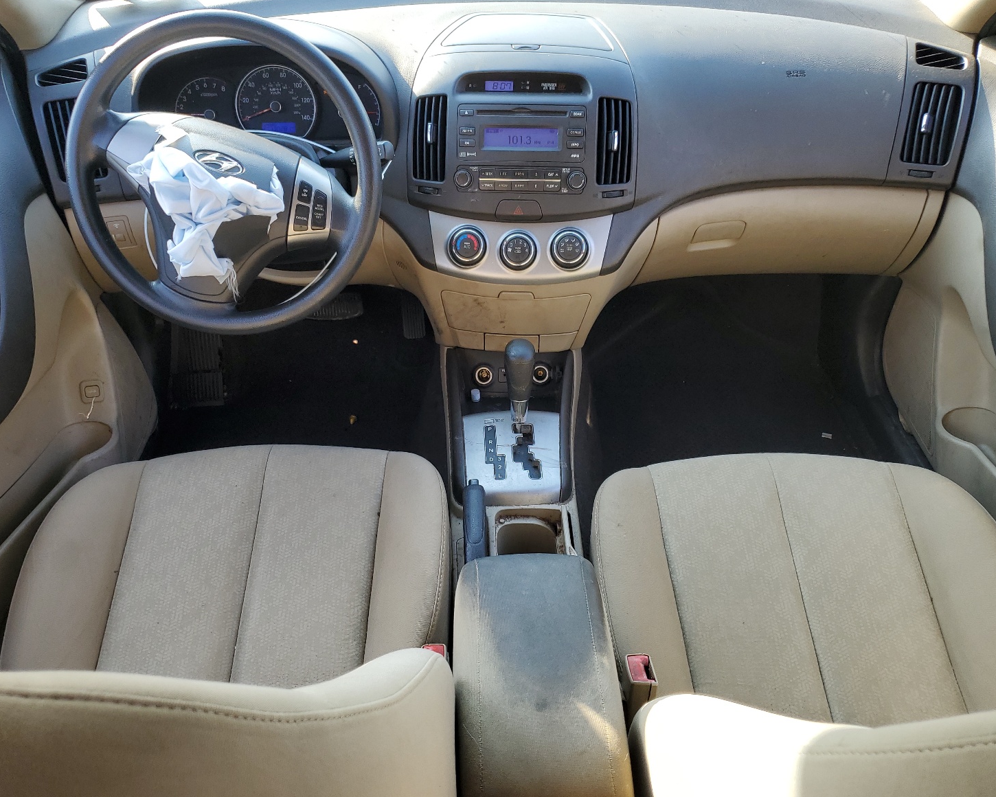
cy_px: 409
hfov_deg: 62.2
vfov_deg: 51.5
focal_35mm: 28
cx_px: 493
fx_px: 825
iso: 50
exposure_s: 1/233
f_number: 1.5
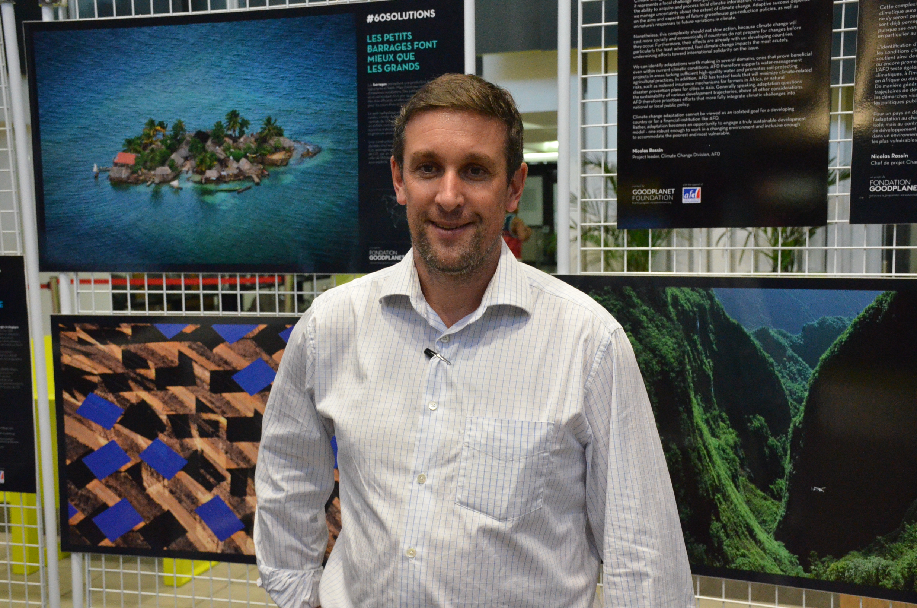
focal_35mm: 45
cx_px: 458
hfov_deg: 43.7
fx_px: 1144
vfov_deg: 29.7
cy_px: 304
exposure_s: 1/200
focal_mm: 30
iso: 5000
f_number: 7.1
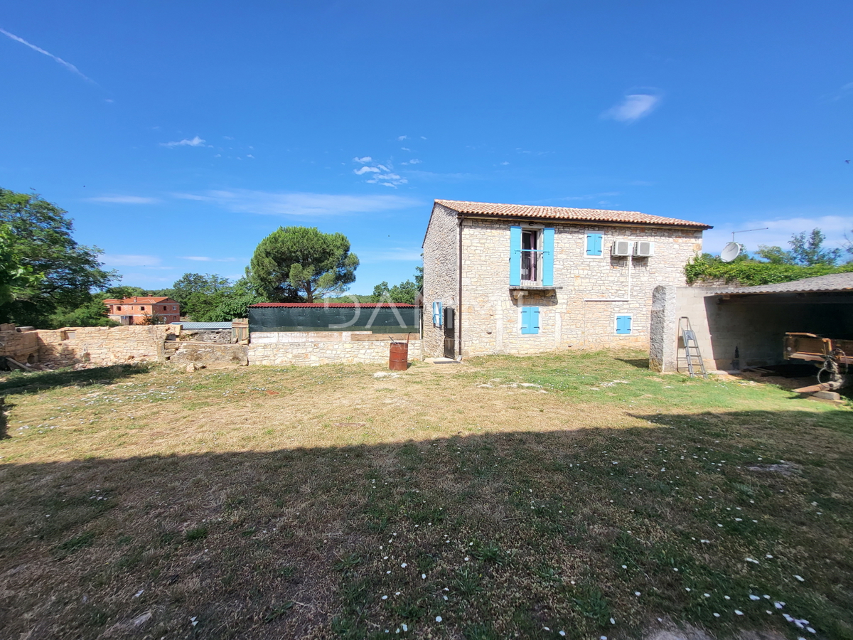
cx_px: 426
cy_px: 320
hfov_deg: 106.2
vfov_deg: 89.9
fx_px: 320
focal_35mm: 13
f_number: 2.2
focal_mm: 1.74
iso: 32
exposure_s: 1/866
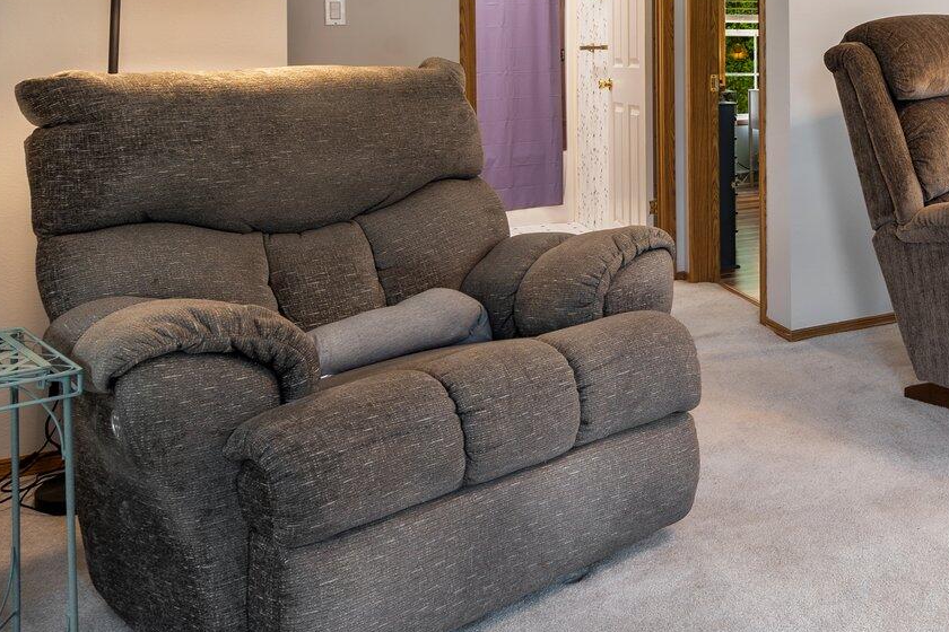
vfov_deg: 32.3
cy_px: 50
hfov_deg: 42.8
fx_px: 1028
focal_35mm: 39
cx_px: 947
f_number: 9
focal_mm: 16
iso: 50
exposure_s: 2
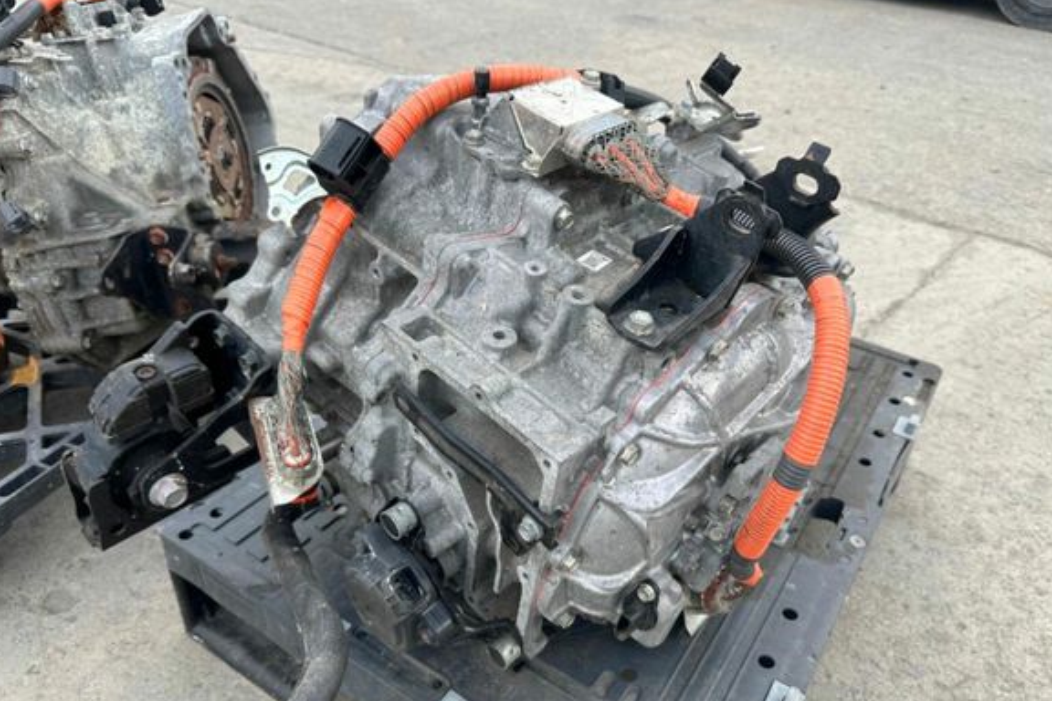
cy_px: 396
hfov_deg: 69.4
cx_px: 537
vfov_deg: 49.4
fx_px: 760
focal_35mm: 26
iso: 80
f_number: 1.78
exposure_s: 1/910
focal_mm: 6.86
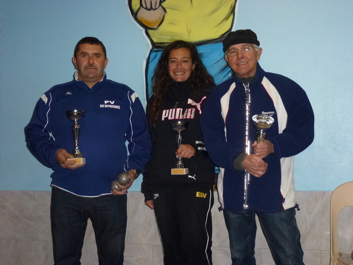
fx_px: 459
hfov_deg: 42.1
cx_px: 176
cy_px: 132
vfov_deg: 32.2
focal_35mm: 45
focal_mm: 8
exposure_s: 1/60
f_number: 4
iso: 400
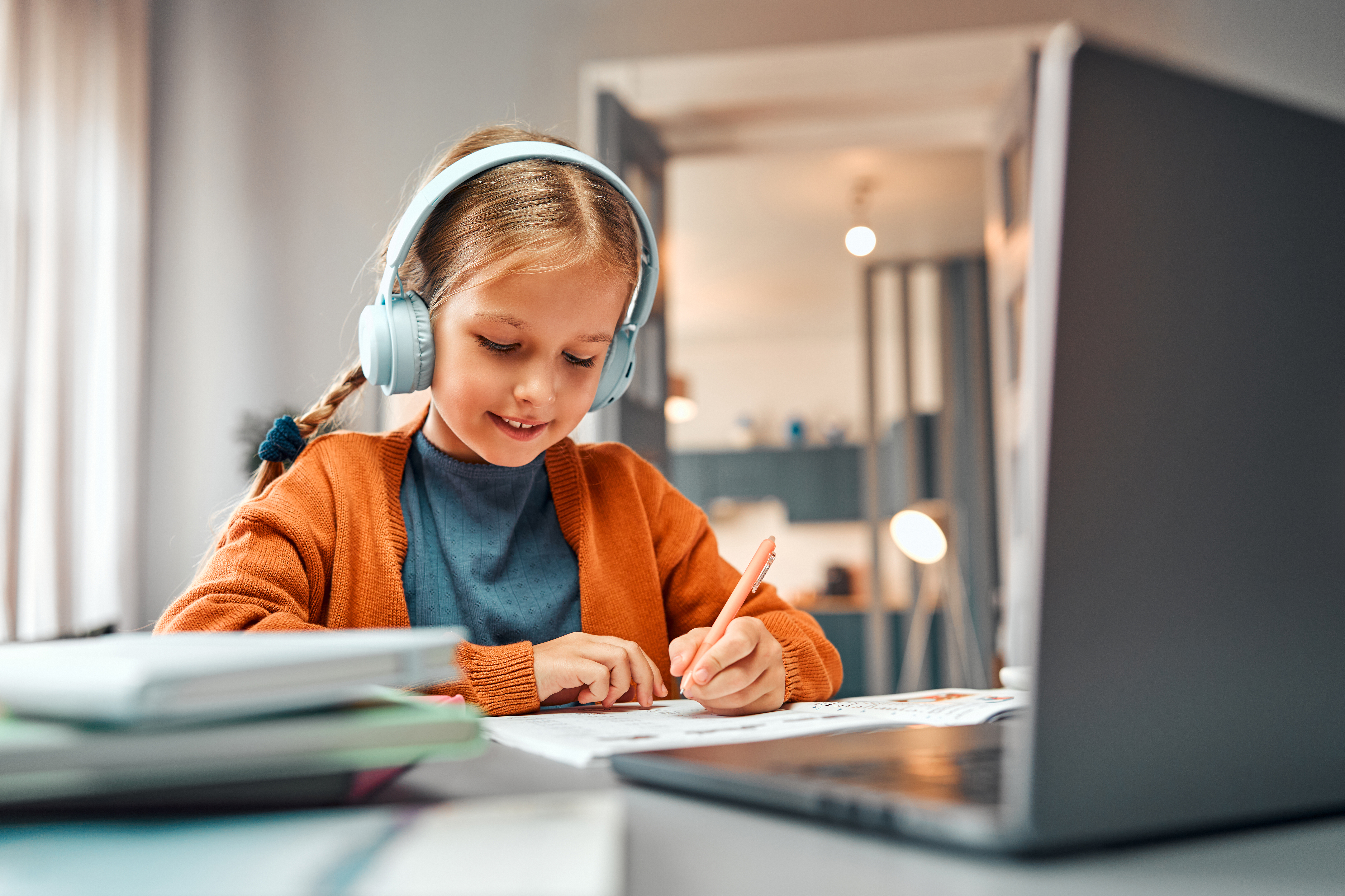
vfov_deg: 37.9
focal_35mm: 35
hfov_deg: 54.4
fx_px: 1308
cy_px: 448
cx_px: 672
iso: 400
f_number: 2.2
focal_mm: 35
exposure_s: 1/125
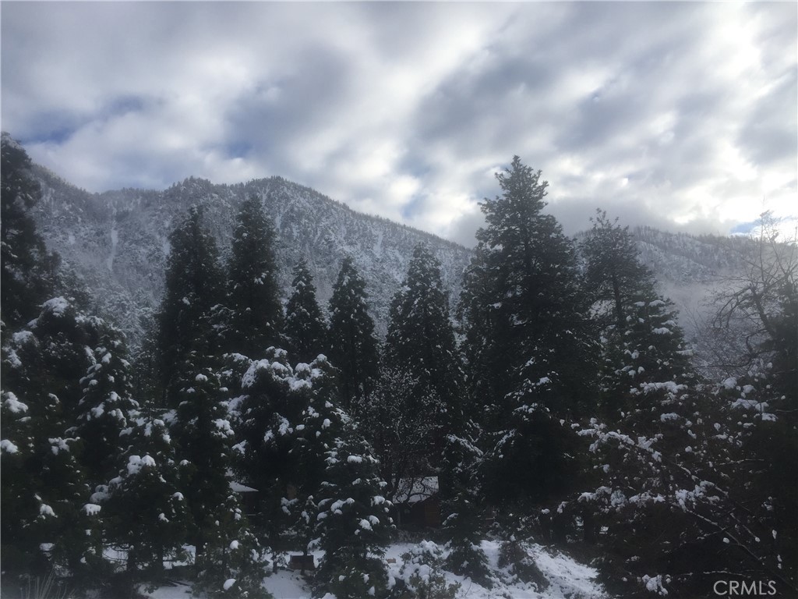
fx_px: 669
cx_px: 399
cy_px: 300
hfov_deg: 61.7
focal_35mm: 29
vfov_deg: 48.2
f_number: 2.2
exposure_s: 1/1276
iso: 32
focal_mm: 4.15
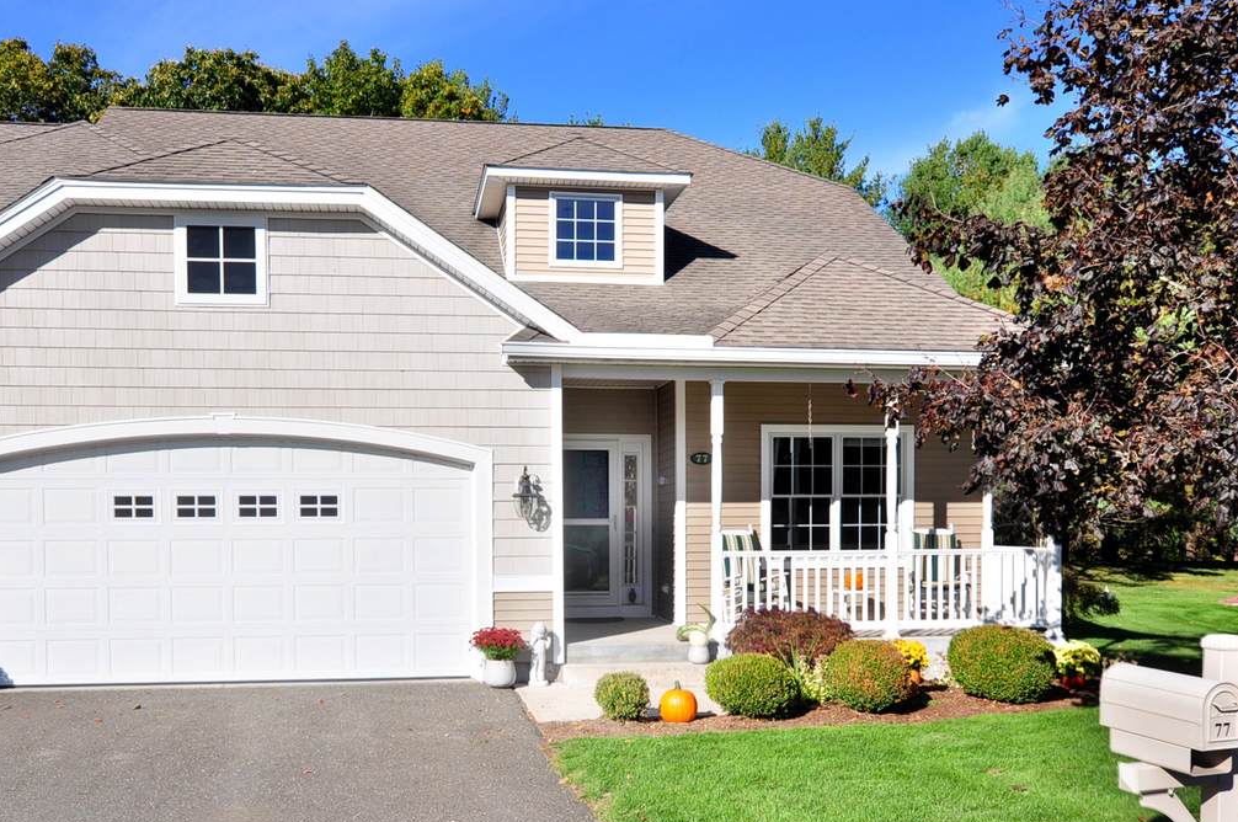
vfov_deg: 45.2
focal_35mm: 29
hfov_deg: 63.9
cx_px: 508
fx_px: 983
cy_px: 474
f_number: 8
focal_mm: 15
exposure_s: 1/250
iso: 200
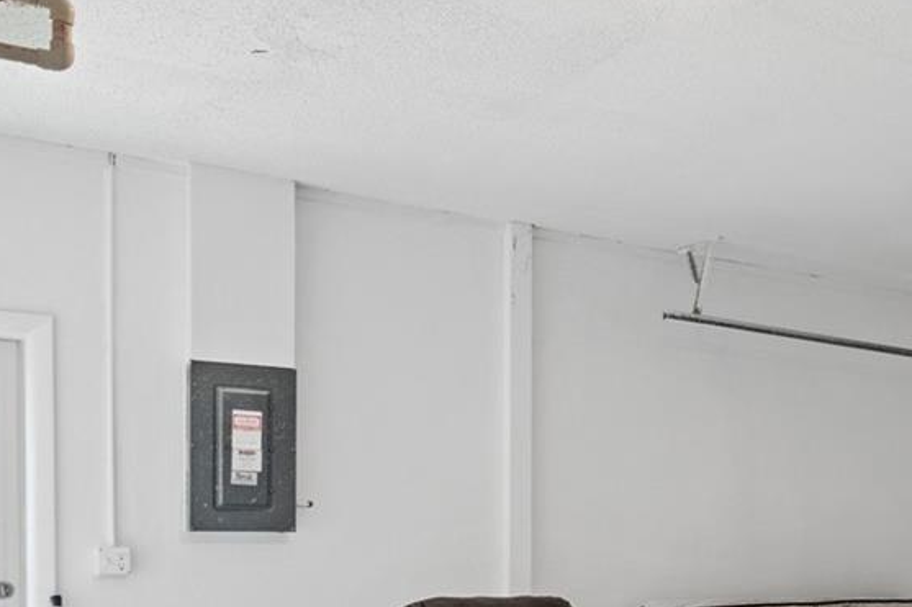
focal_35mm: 46
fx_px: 1165
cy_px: 566
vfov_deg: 27.9
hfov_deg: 36.2
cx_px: 1004
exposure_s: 1/1.67
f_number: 9
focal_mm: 16
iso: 400
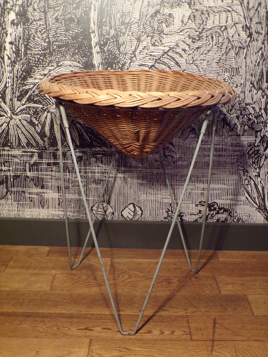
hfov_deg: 38.7
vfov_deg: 50.1
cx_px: 134
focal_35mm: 37
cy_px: 178
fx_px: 382
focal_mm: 6.6
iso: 457
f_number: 3.3
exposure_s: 1/17
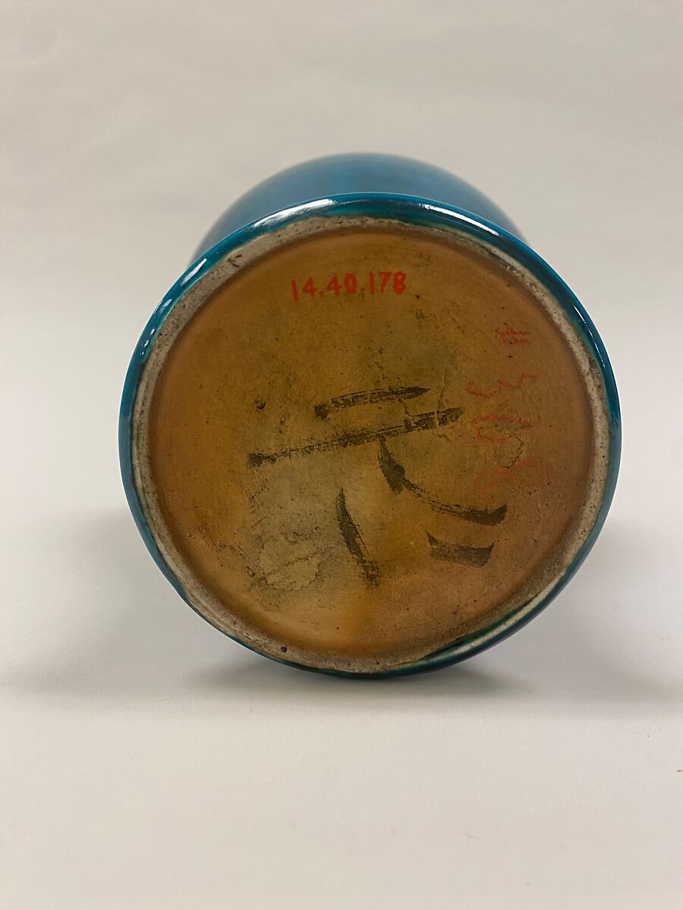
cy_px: 455
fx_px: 684
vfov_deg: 67.3
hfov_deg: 53.1
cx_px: 342
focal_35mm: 26
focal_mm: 4.25
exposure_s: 1/60
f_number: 1.8
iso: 80
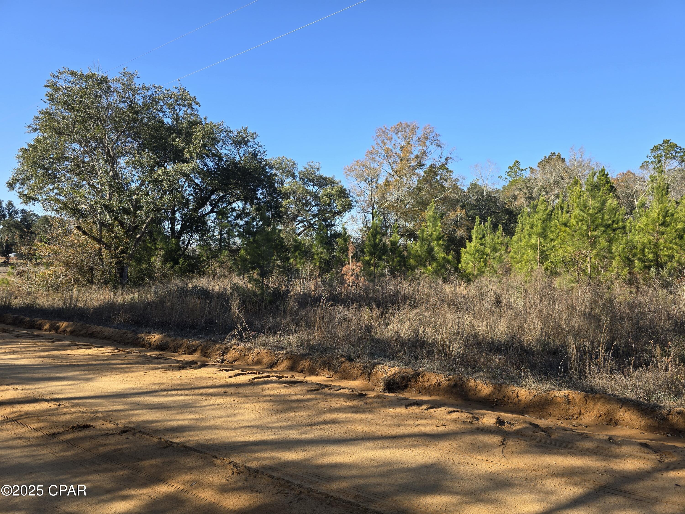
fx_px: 455
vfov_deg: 58.9
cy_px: 257
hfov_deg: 73.9
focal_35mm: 23
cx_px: 342
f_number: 1.7
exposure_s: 1/373
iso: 12
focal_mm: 6.3
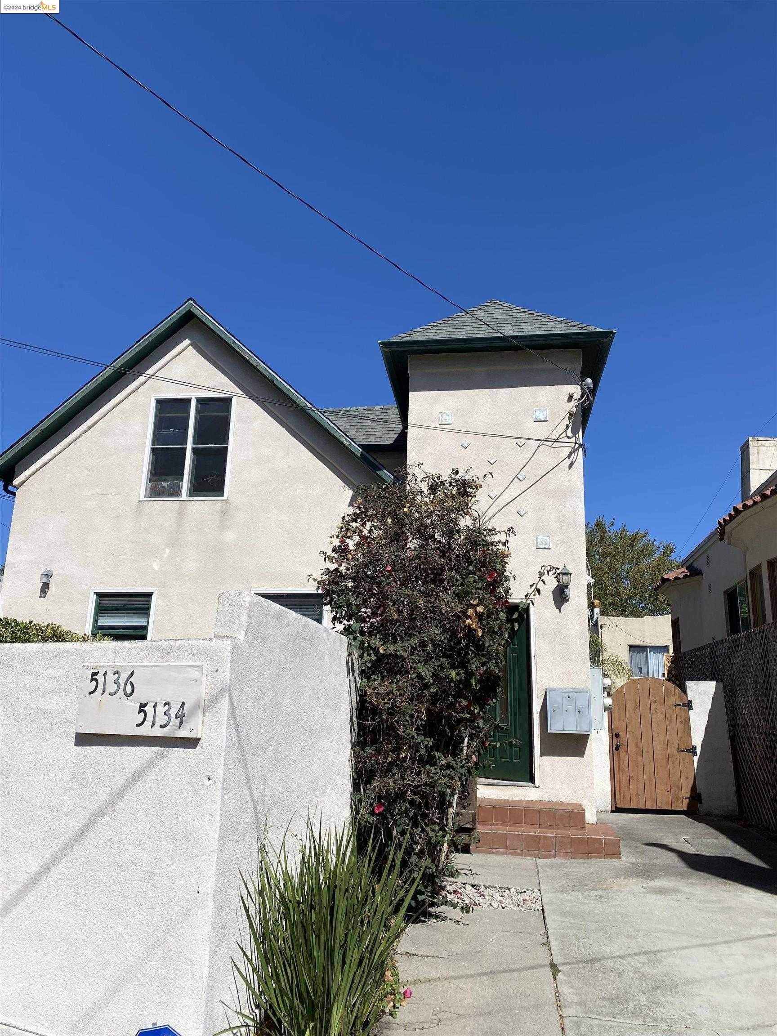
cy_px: 518
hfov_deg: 53.1
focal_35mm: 26
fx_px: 778
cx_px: 388
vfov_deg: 67.3
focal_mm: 4.25
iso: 32
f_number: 1.8
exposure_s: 1/4608
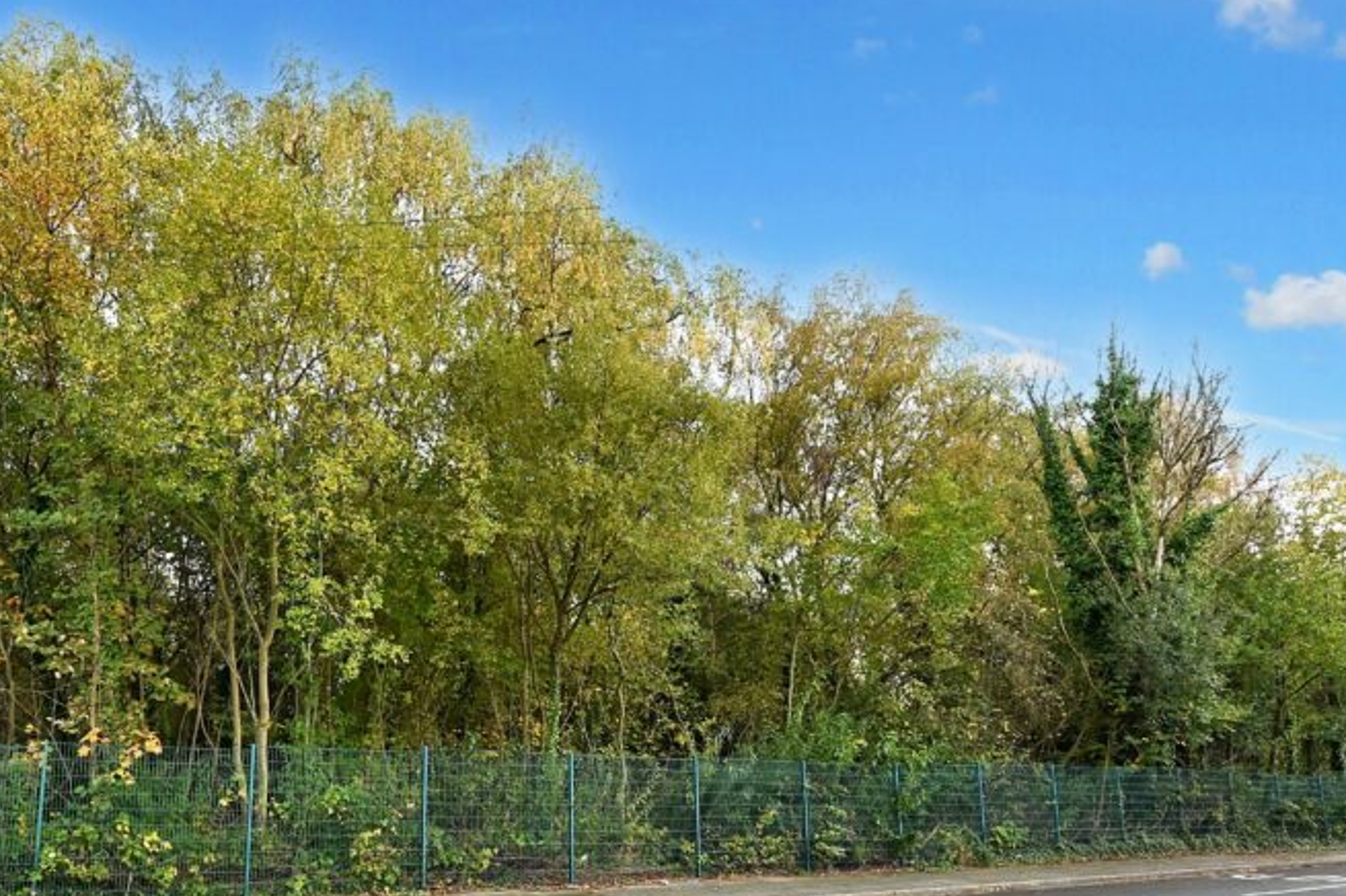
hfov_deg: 70.3
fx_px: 934
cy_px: 655
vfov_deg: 49.5
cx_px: 501
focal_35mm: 25
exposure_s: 1/30
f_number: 10
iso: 2000
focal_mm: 16
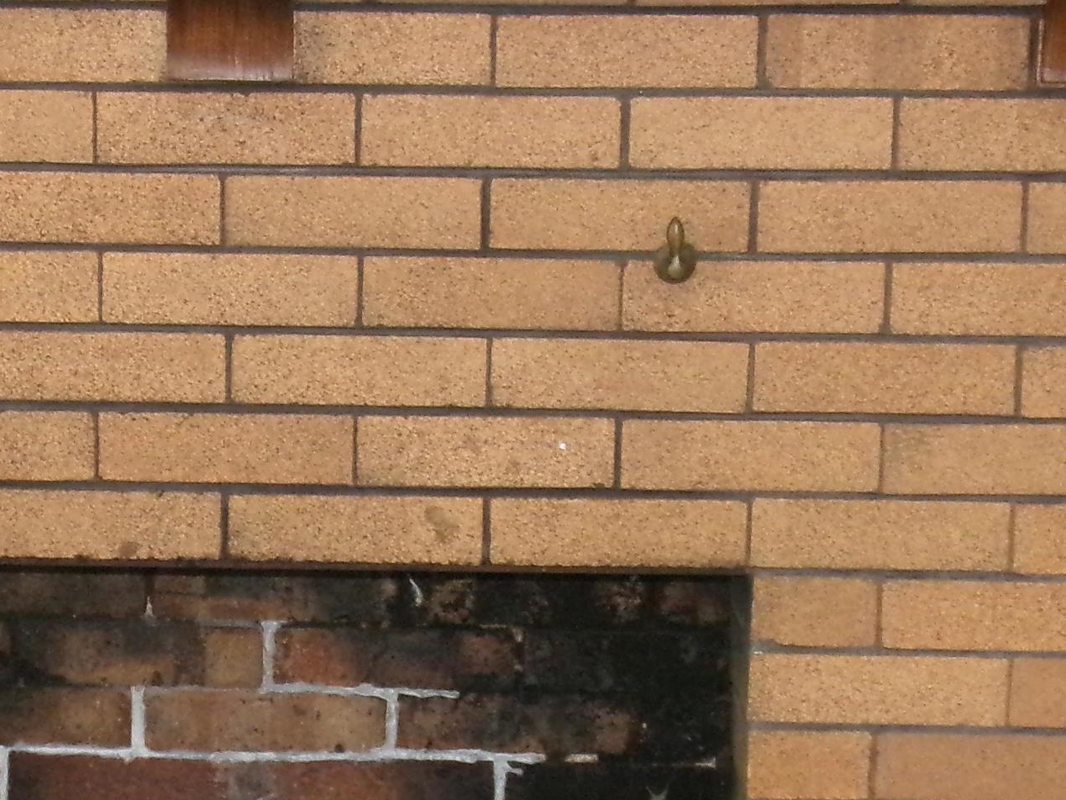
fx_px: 5143
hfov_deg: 11.8
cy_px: 802
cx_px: 194
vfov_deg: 8.8
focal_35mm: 167
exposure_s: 1/40
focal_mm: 12.3
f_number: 4.7
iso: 800
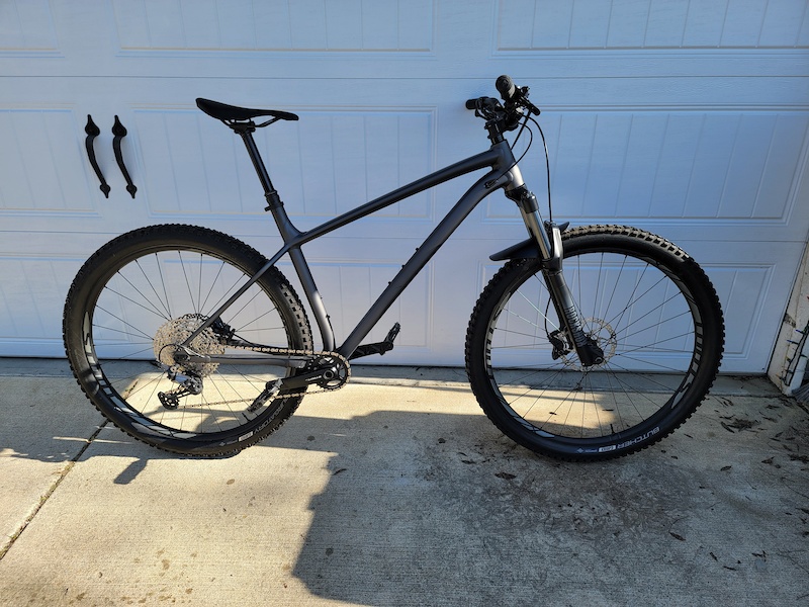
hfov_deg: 71.6
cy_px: 304
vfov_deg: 56.8
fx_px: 561
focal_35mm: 24
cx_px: 404
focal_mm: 6.7
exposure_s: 1/405
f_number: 1.8
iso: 16
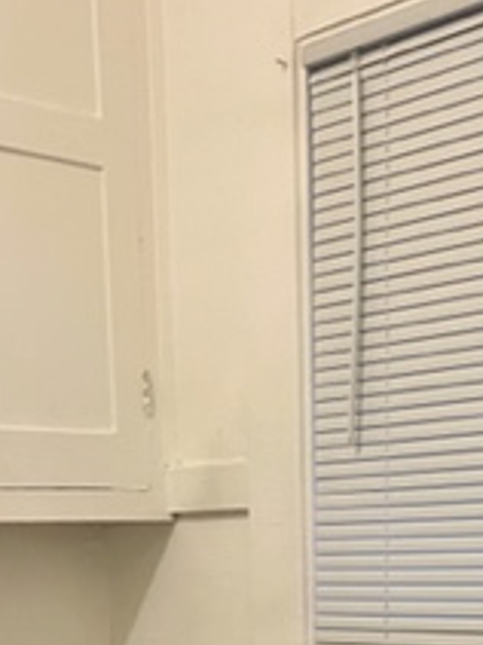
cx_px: 306
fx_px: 1471
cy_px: 798
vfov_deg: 22.5
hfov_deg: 18.6
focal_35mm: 79
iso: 200
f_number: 1.6
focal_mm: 5.1
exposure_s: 1/60
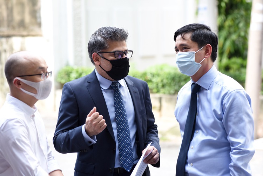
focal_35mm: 112
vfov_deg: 12.2
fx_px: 819
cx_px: 132
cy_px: 88
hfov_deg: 18.3
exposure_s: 1/800
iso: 1000
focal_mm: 112
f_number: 5
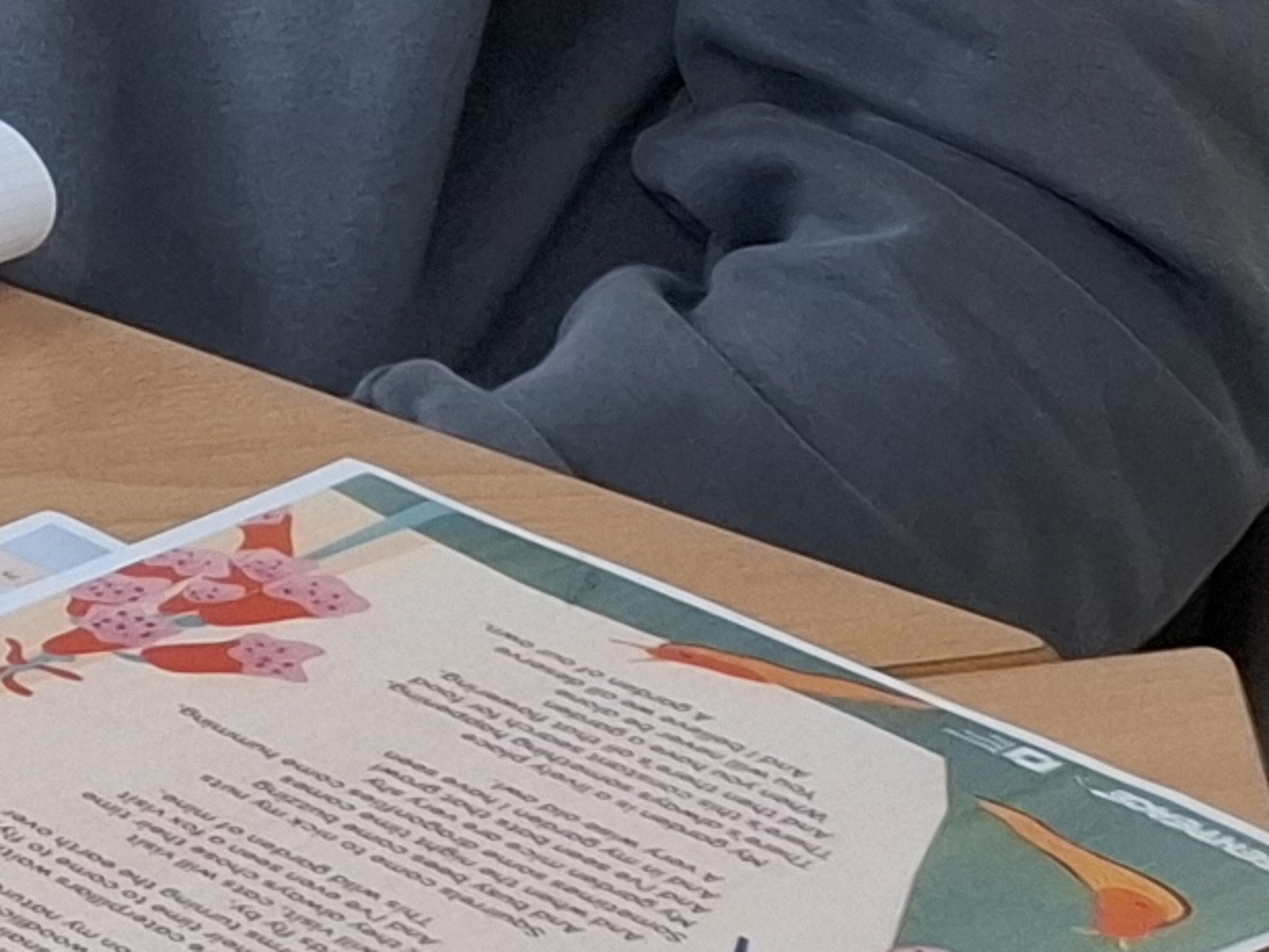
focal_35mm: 152
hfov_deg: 10.0
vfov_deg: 9.4
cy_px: -689
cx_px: -2450
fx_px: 5573
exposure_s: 1/100
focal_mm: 5.54
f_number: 1.8
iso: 200
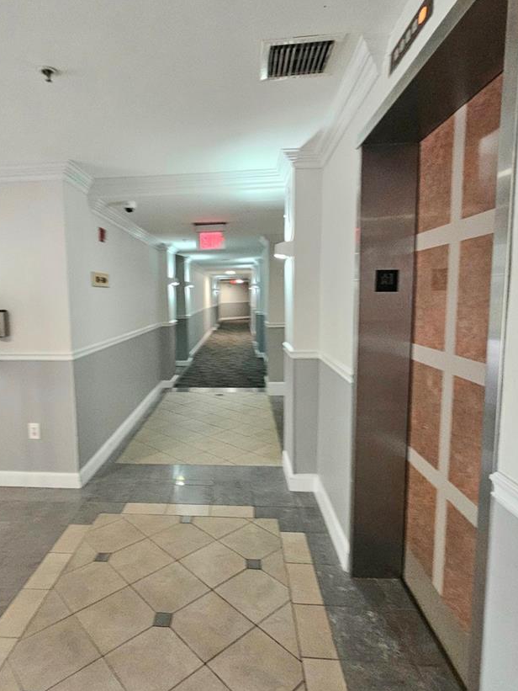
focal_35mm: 19
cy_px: 342
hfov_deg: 67.5
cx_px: 191
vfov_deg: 84.7
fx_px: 379
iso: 320
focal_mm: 2.2
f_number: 2.2
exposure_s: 1/30
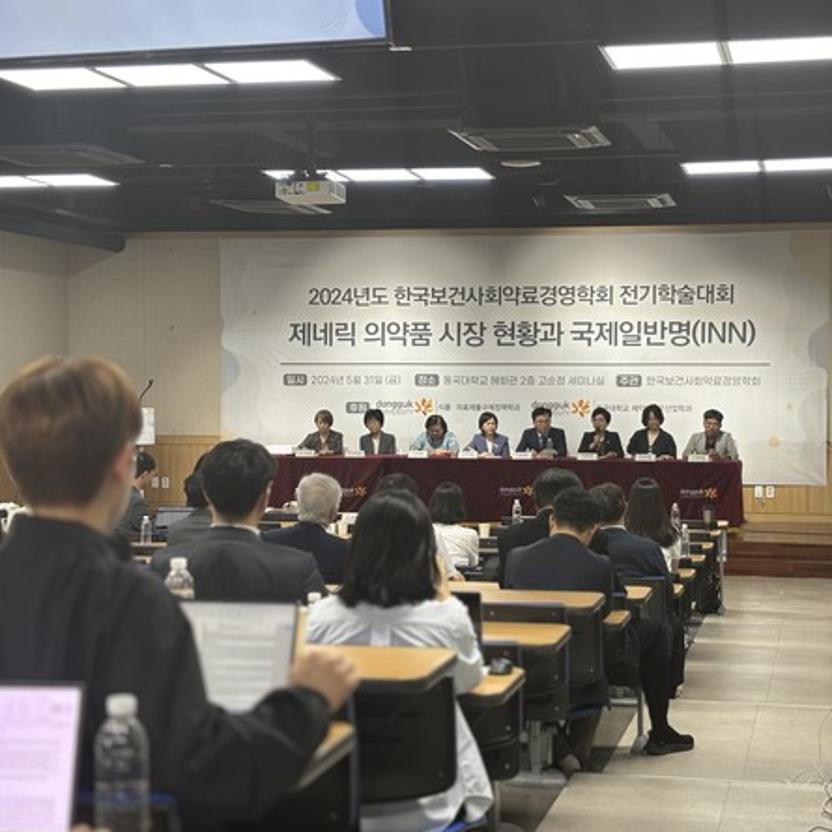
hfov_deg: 27.7
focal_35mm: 62
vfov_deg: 27.7
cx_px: 494
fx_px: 1686
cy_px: 417
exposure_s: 1/60
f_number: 1.6
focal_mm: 5.96
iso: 40
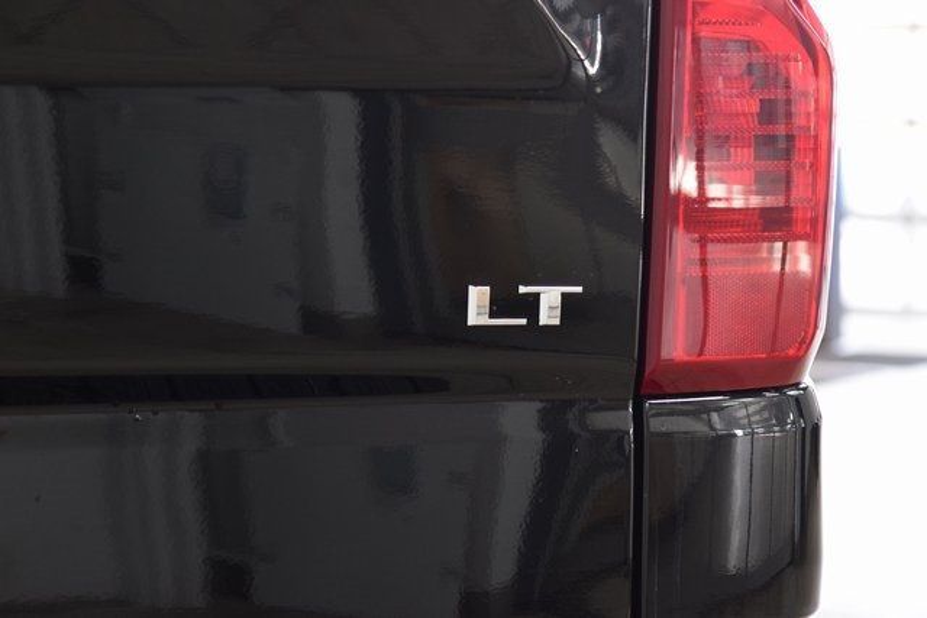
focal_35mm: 105
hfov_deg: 19.5
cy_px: 309
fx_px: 2704
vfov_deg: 13.0
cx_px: 464
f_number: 5.6
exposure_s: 1/30
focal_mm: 70
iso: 1600
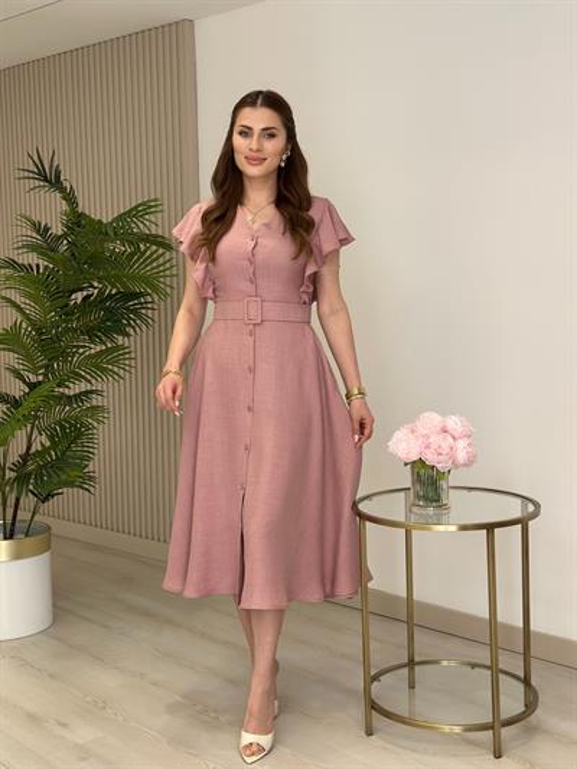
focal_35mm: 48
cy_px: 384
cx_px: 288
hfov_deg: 30.3
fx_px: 1066
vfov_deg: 39.6
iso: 80
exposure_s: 1/450
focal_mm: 6.86
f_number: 1.78
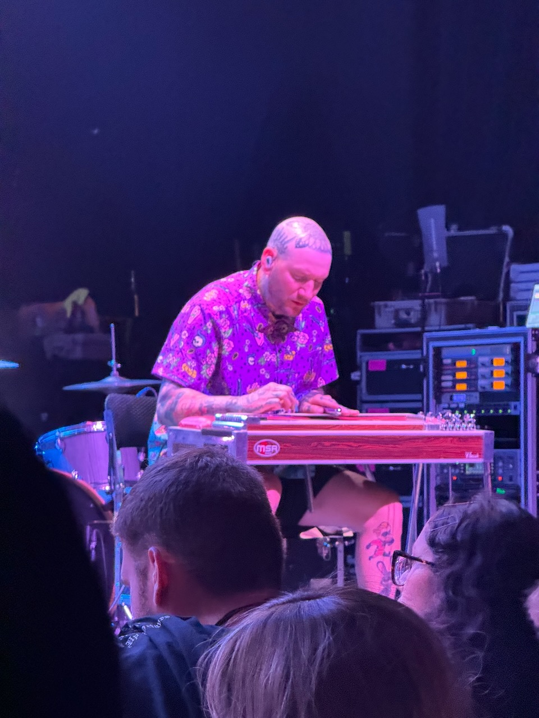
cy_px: 359
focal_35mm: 120
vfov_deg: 16.4
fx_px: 2491
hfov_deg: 12.3
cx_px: 270
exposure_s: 1/30
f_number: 2.8
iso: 1600
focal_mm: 15.66
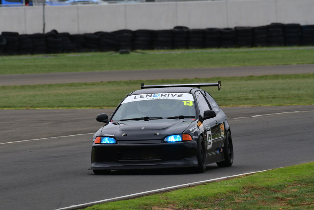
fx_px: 6282
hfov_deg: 2.9
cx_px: 157
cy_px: 105
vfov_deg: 1.9
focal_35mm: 720
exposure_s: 1/640
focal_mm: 480
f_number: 10
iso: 400
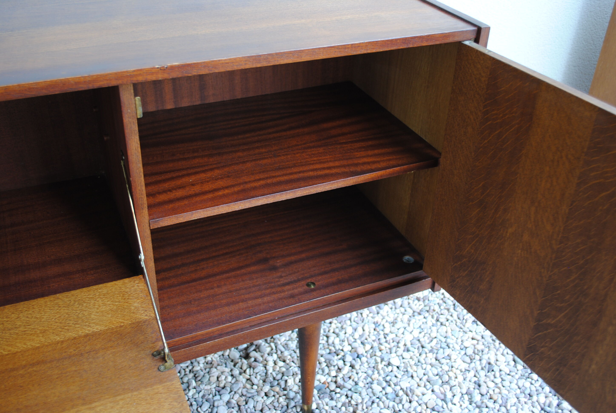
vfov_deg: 37.0
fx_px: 617
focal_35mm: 36
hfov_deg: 53.0
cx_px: 308
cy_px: 206
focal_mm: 24
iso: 200
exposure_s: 1/30
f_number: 4
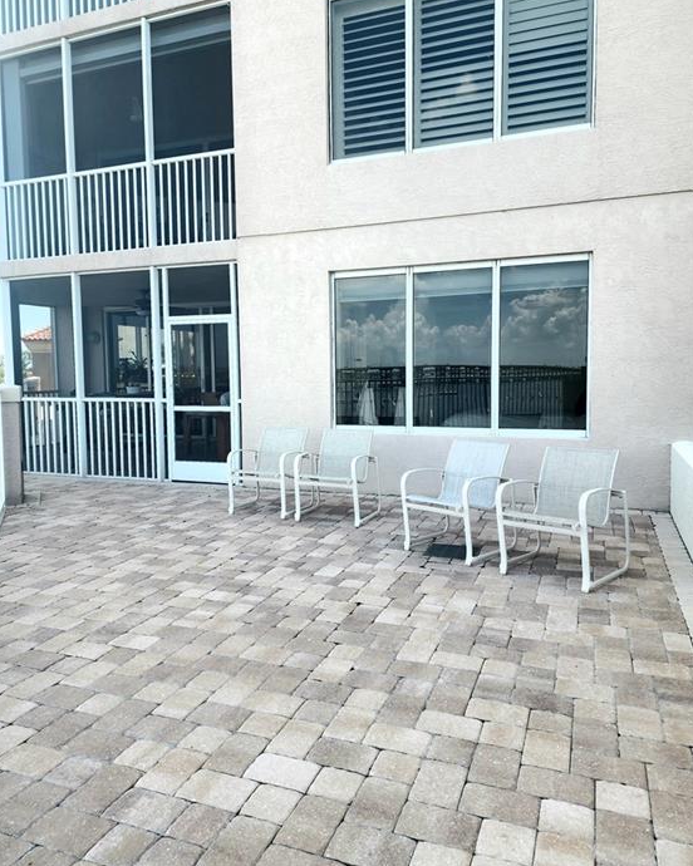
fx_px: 641
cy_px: 407
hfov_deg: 56.8
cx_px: 336
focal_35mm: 25
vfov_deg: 68.0
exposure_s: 1/333
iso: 12
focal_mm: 6.4
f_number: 1.8
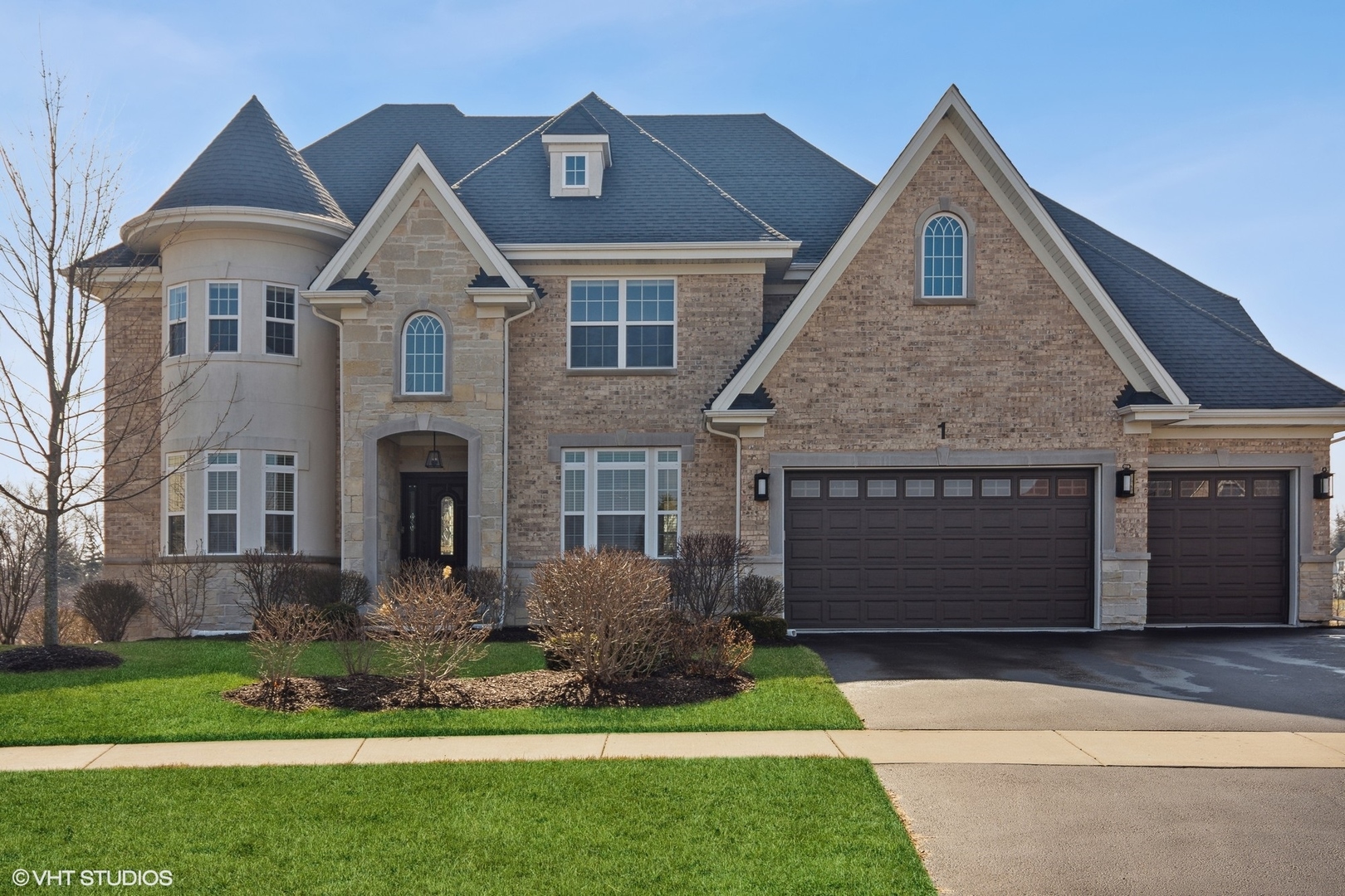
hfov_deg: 61.9
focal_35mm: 30
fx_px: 1121
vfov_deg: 43.6
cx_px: 672
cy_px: 448
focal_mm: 20
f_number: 9
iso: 200
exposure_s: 1/2500
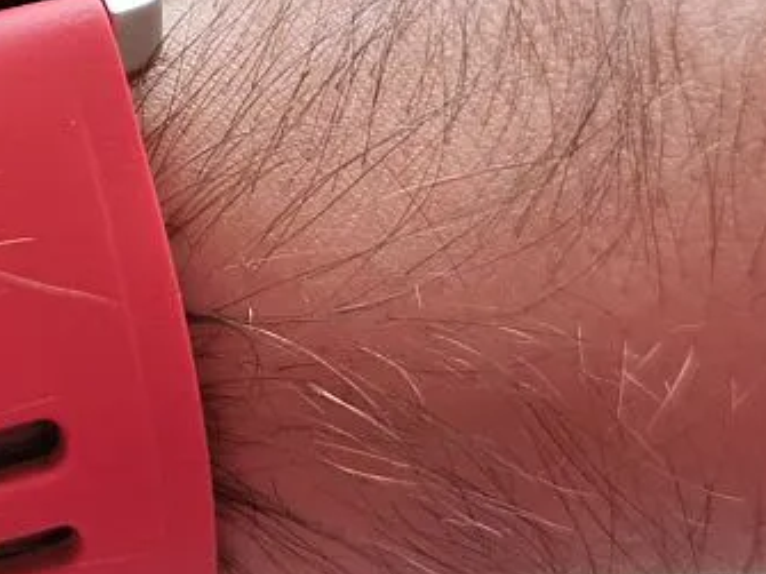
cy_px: -2
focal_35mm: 129
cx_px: -123
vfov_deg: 11.4
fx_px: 2854
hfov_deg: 14.8
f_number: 1.6
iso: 50
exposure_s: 1/990
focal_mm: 5.56
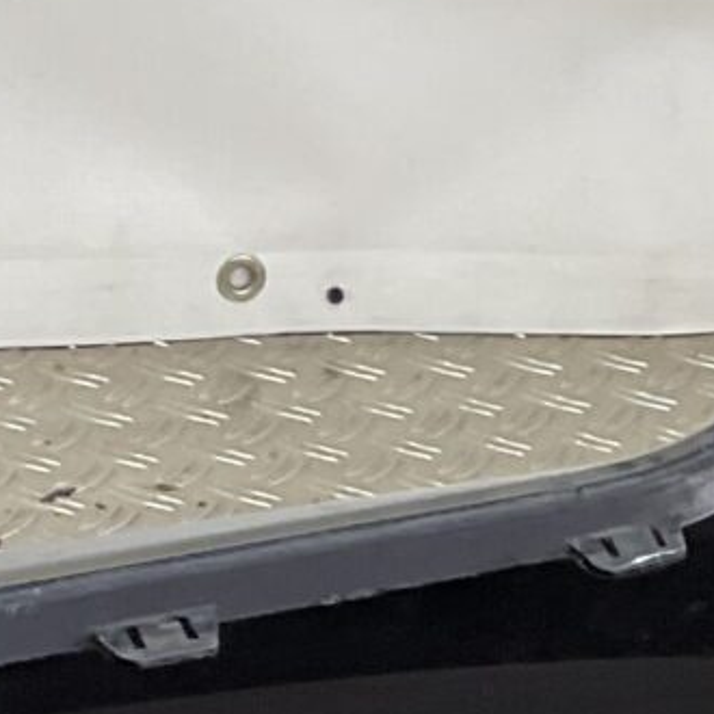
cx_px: 1082
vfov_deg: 8.4
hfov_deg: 8.6
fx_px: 4644
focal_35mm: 199
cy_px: 1422
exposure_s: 1/100
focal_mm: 3
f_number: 1.8
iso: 32
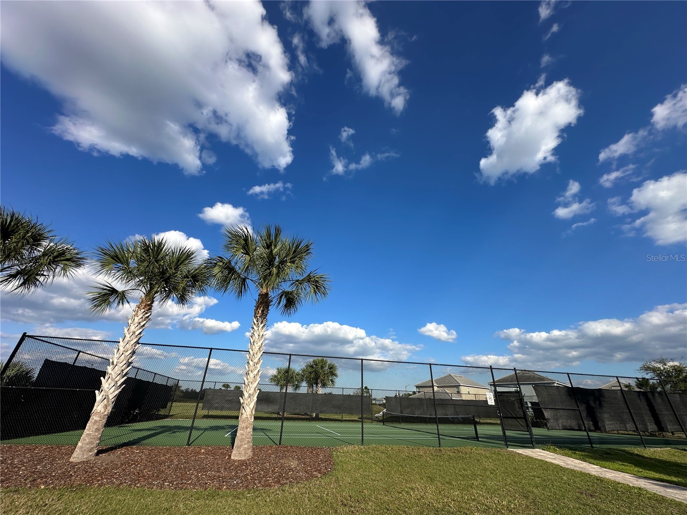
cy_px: 258
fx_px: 278
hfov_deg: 102.1
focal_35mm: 14
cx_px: 344
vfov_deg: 85.7
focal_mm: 2.22
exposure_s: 1/2174
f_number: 2.2
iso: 50
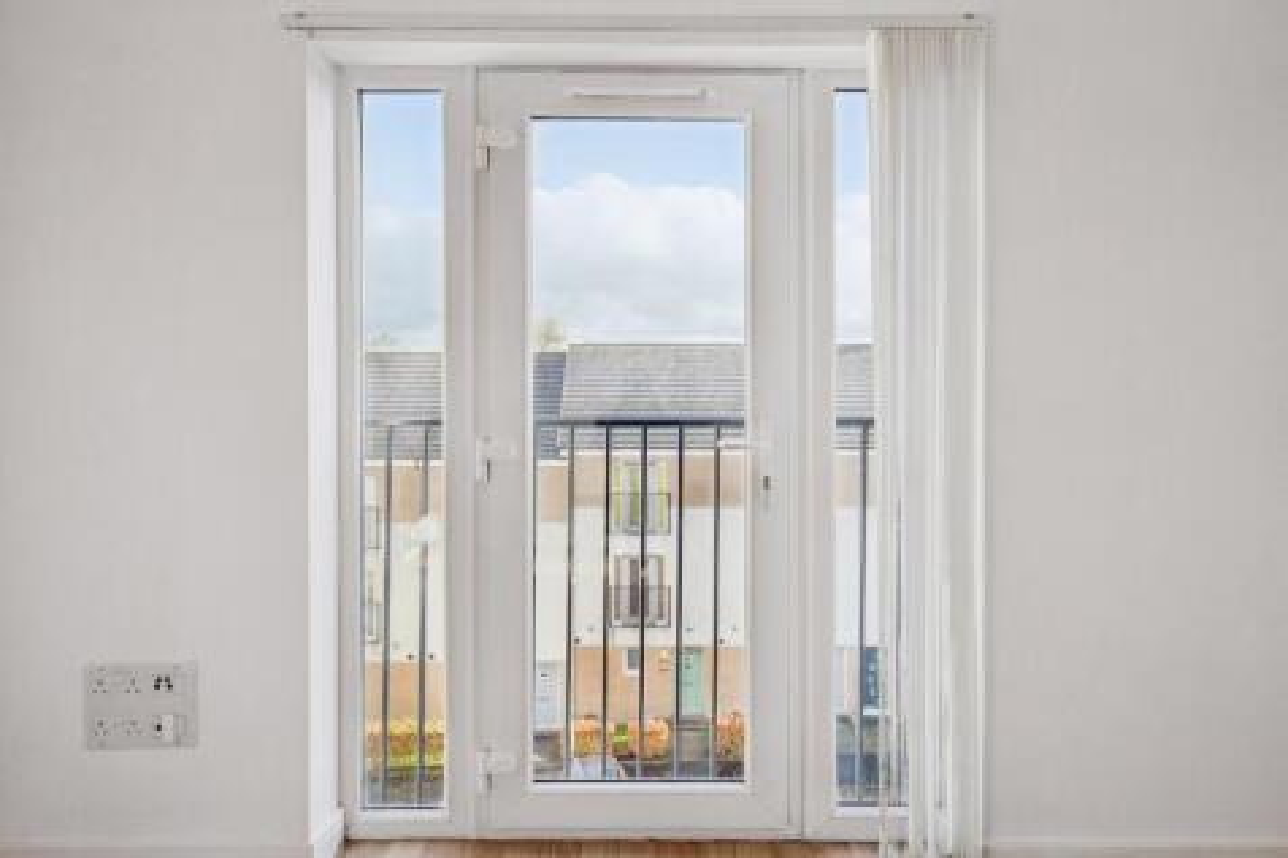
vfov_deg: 51.3
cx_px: 644
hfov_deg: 71.5
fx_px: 894
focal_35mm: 25
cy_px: 429
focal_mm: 25
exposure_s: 1/640
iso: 250
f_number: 4
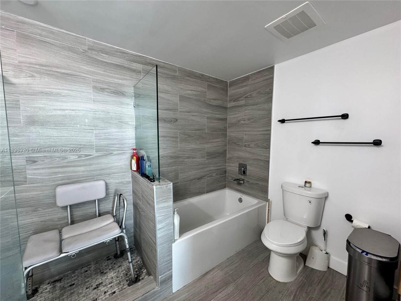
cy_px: 150
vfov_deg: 85.7
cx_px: 200
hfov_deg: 102.1
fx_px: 162
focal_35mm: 14
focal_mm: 2.22
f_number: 2.2
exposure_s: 1/120
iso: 250
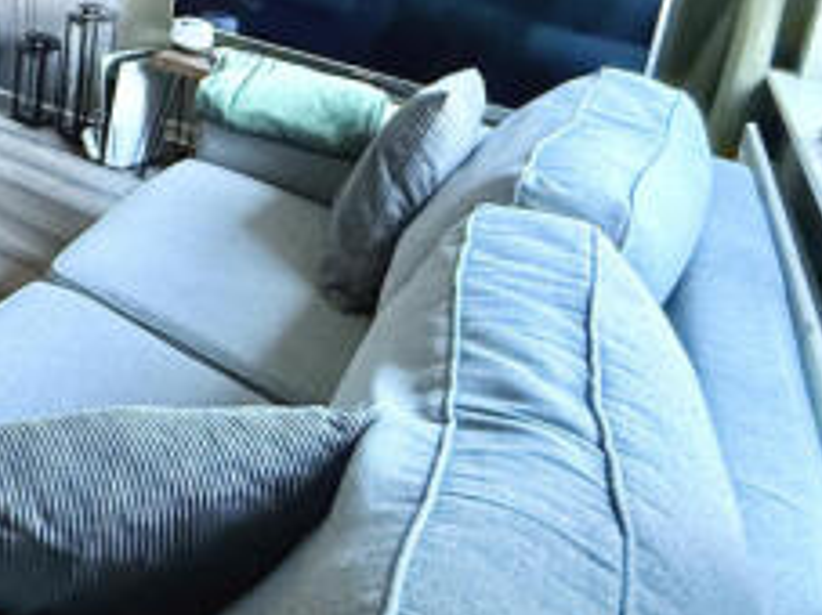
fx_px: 854
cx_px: -168
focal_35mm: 36
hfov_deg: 38.1
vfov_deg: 34.4
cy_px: -56
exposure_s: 1/60
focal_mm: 2.22
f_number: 2.2
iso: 800
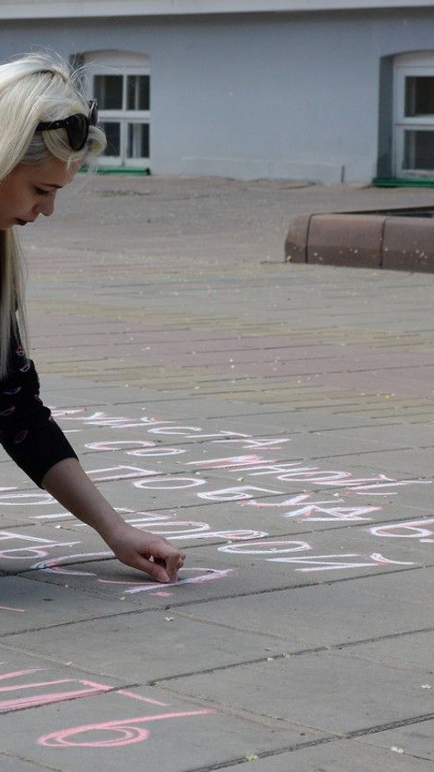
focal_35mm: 119
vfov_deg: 18.0
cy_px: 384
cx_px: 120
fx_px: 2436
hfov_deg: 10.2
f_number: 7.1
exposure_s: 1/500
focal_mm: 50
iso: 450
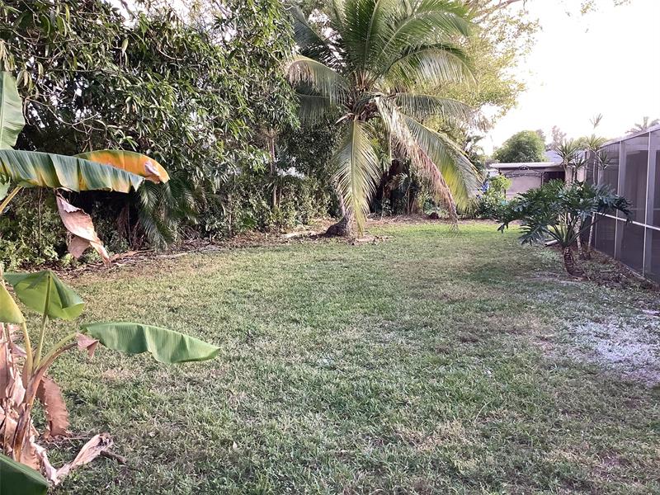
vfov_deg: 45.4
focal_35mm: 31
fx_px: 591
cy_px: 248
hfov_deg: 58.4
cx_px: 330
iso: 80
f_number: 2.4
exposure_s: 1/120
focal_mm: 3.3
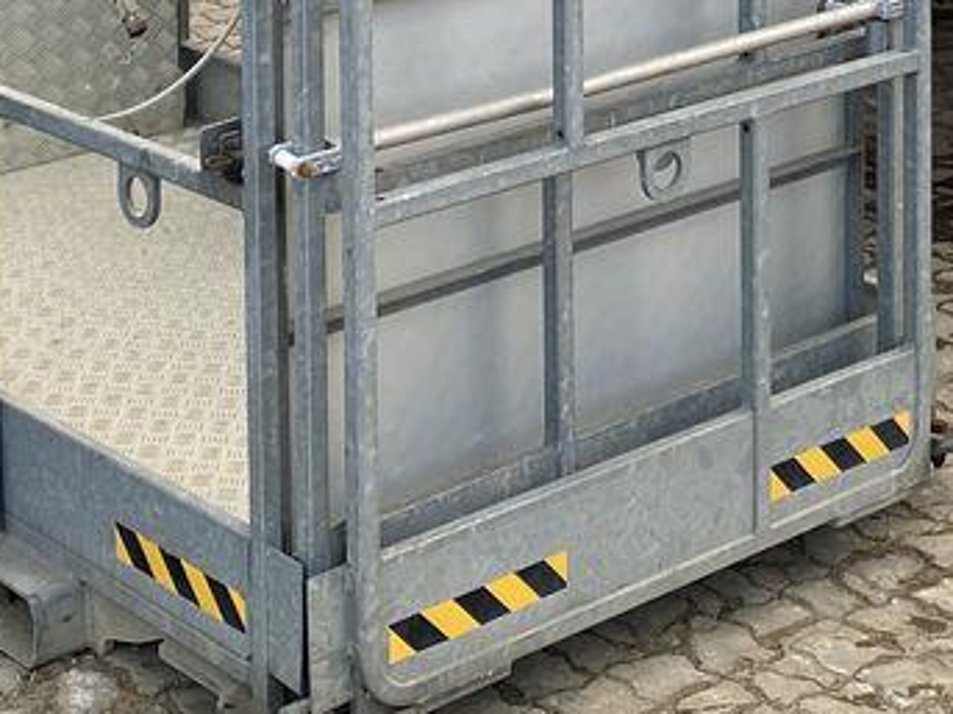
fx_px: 2670
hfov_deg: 20.2
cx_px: 561
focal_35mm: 97
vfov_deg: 14.2
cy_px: -378
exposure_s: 1/242
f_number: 1.8
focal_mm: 4.25
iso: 32
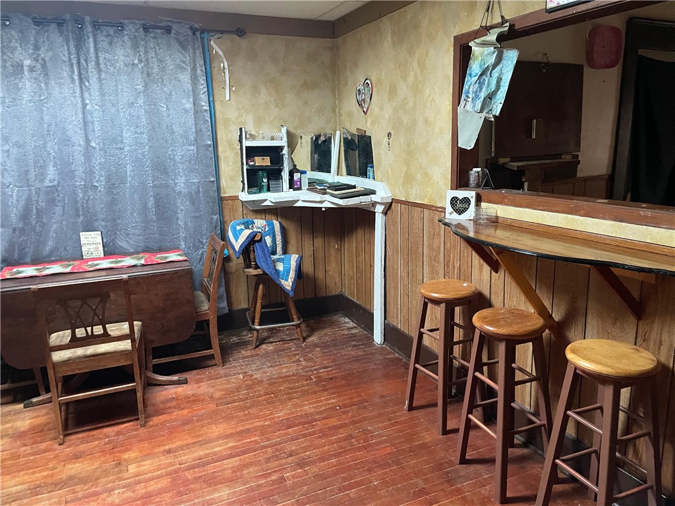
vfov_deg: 53.1
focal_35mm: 26
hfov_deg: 67.3
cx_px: 338
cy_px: 253
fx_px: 507
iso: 500
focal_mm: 4.2
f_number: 1.6
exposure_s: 1/30
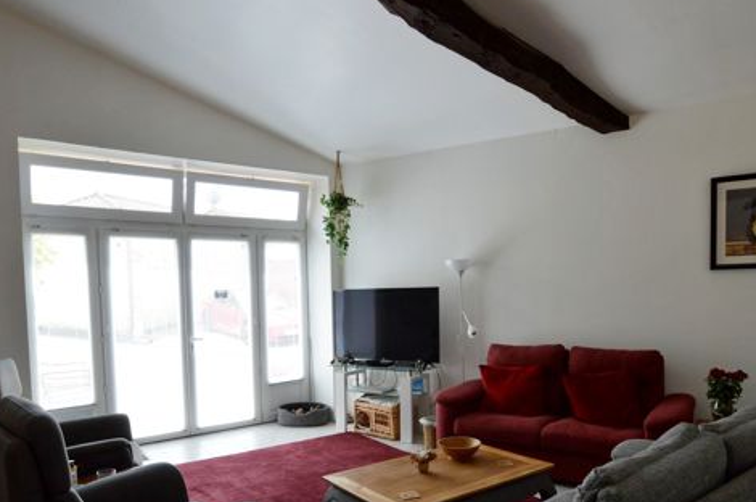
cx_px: 372
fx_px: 519
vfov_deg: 50.9
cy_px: 325
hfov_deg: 72.1
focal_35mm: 25
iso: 400
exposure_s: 1/125
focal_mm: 11
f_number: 5.6
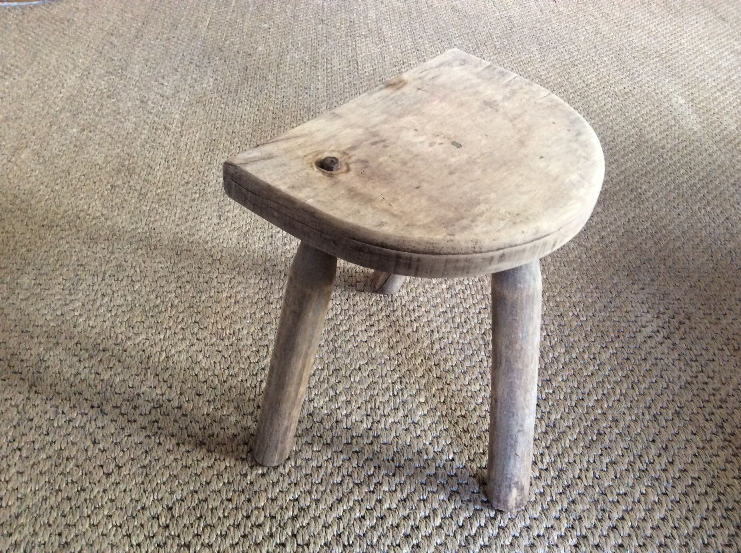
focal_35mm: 32
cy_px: 276
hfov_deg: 56.9
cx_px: 370
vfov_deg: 44.1
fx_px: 684
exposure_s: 1/25
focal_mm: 3.3
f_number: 2.4
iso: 125
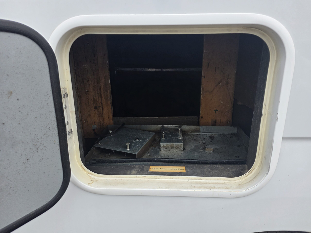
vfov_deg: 58.9
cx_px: 156
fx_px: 207
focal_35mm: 23
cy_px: 116
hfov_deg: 73.9
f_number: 1.7
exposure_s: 1/180
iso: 32
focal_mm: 6.25
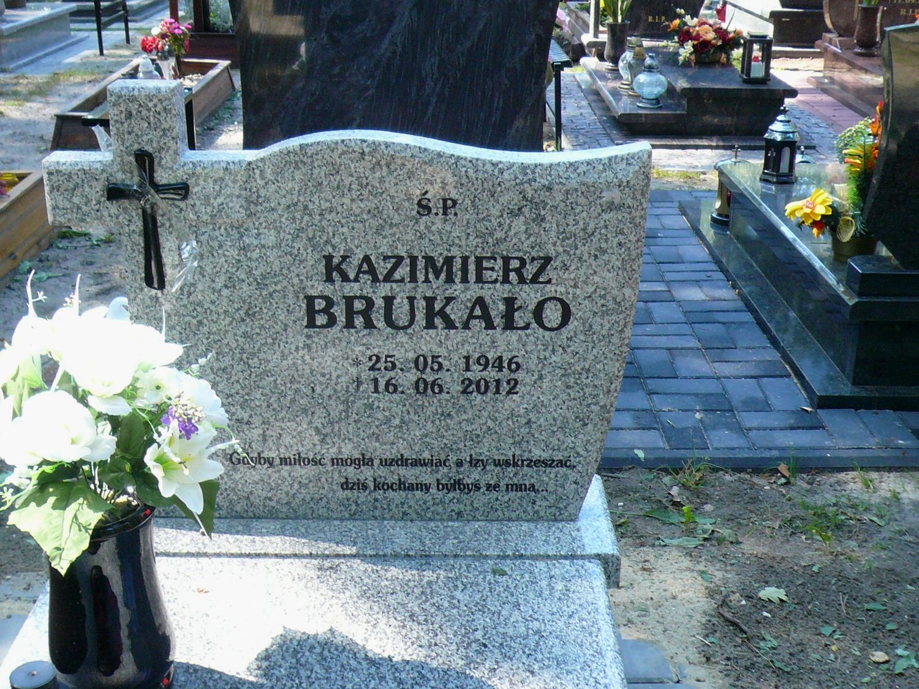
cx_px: 460
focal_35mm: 45
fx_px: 1195
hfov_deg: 42.1
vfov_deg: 32.2
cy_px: 344
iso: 100
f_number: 2.9
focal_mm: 4.9
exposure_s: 1/100
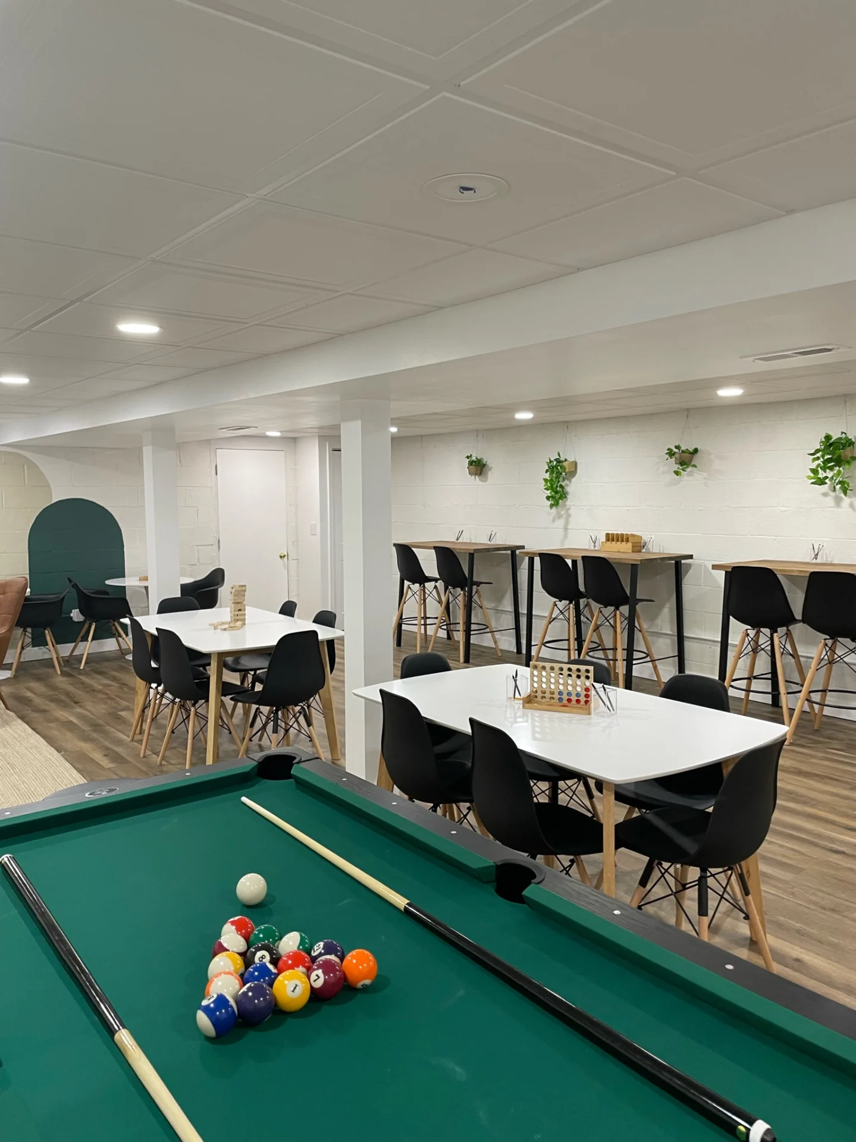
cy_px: 571
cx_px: 428
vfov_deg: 67.3
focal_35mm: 26
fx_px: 858
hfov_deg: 53.0
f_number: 1.6
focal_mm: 4.2
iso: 80
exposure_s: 1/60
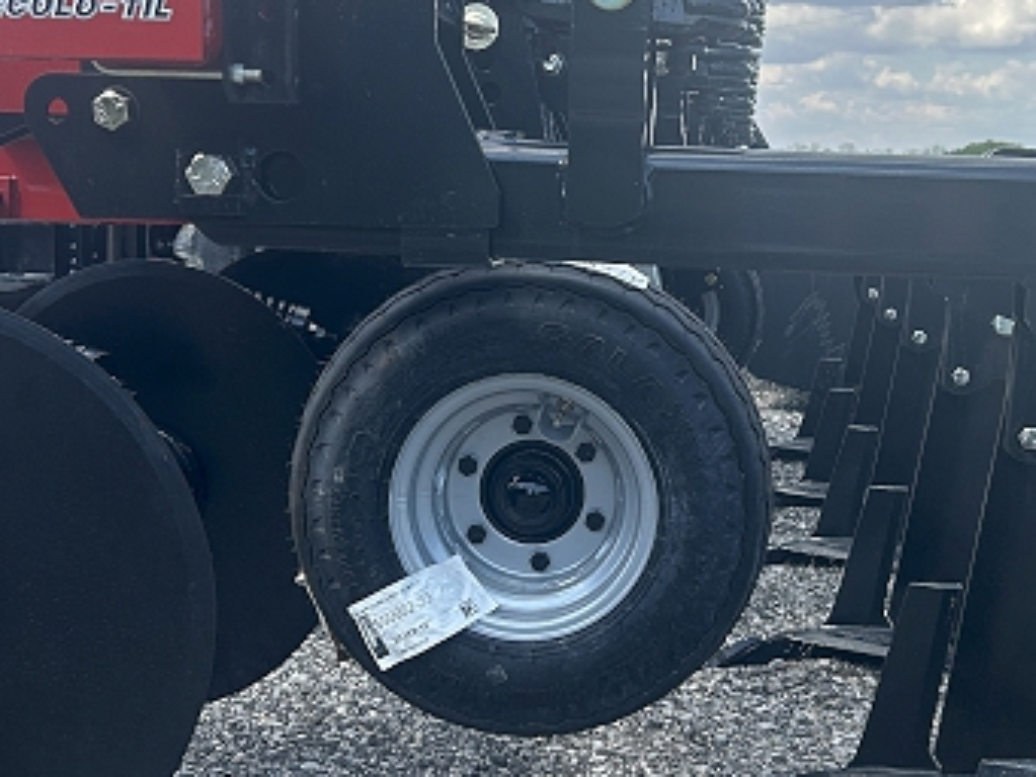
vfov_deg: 24.0
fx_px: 1826
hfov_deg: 31.6
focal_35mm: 61
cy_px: 340
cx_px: 583
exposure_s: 1/1488
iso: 50
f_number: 1.5
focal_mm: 5.7
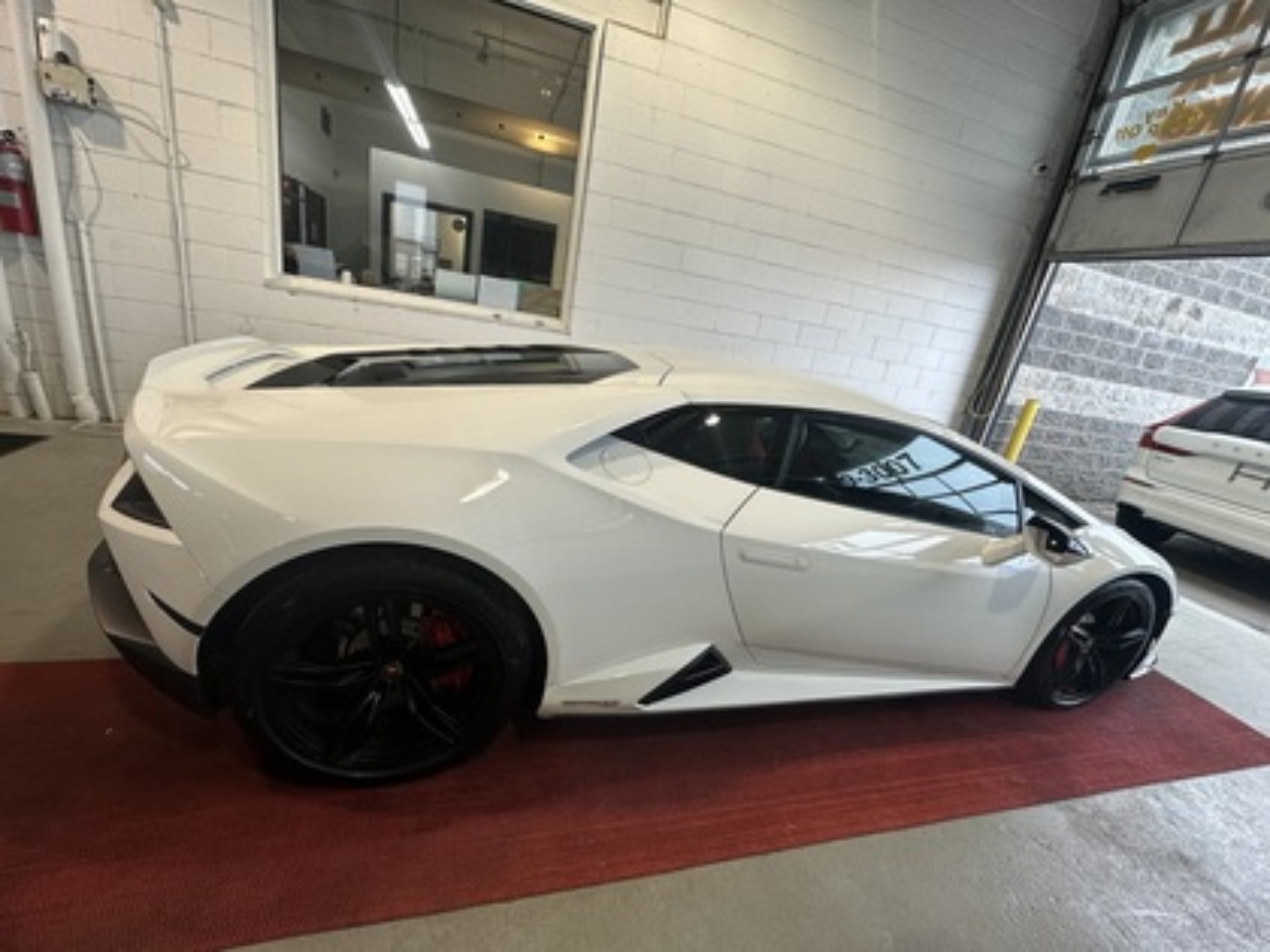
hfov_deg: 102.1
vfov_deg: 85.7
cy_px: 476
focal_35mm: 14
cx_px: 635
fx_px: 514
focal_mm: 2.22
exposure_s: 1/120
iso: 100
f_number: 2.2
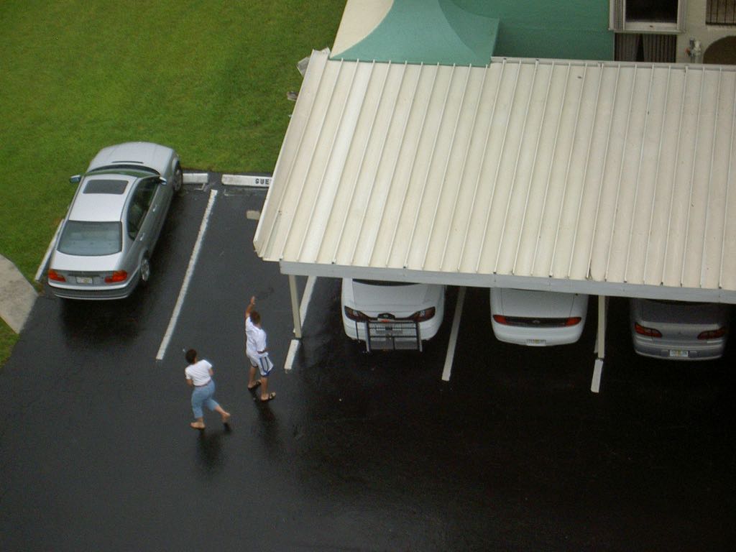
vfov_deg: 14.5
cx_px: 368
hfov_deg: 19.3
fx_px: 2169
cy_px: 276
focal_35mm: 102
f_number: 4.9
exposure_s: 1/100
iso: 200
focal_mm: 16.8
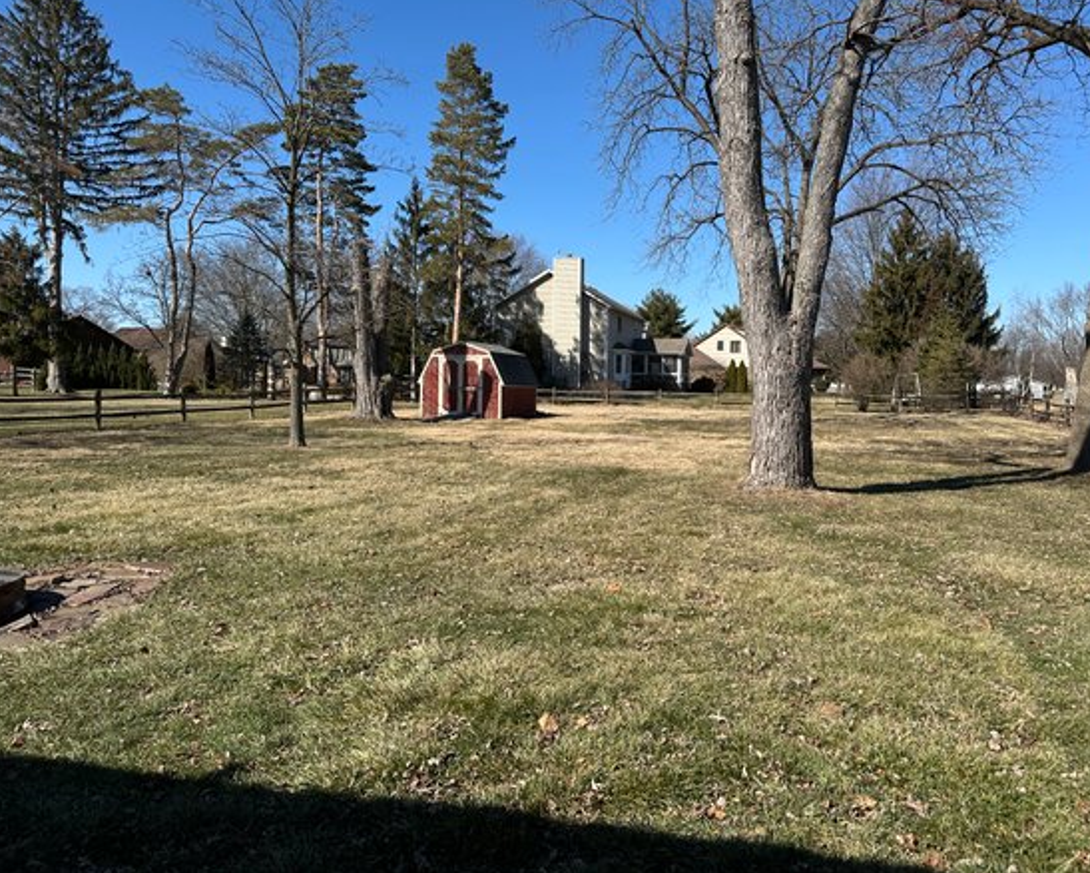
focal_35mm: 27
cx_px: 621
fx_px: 871
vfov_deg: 53.2
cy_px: 412
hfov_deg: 63.8
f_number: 1.78
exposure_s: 1/4016
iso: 80
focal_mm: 6.86
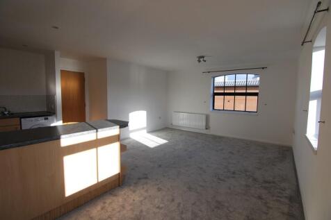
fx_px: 152
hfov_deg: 95.0
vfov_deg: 72.0
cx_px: 166
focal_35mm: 16
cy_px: 110
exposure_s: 1/125
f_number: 5.6
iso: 100
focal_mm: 11
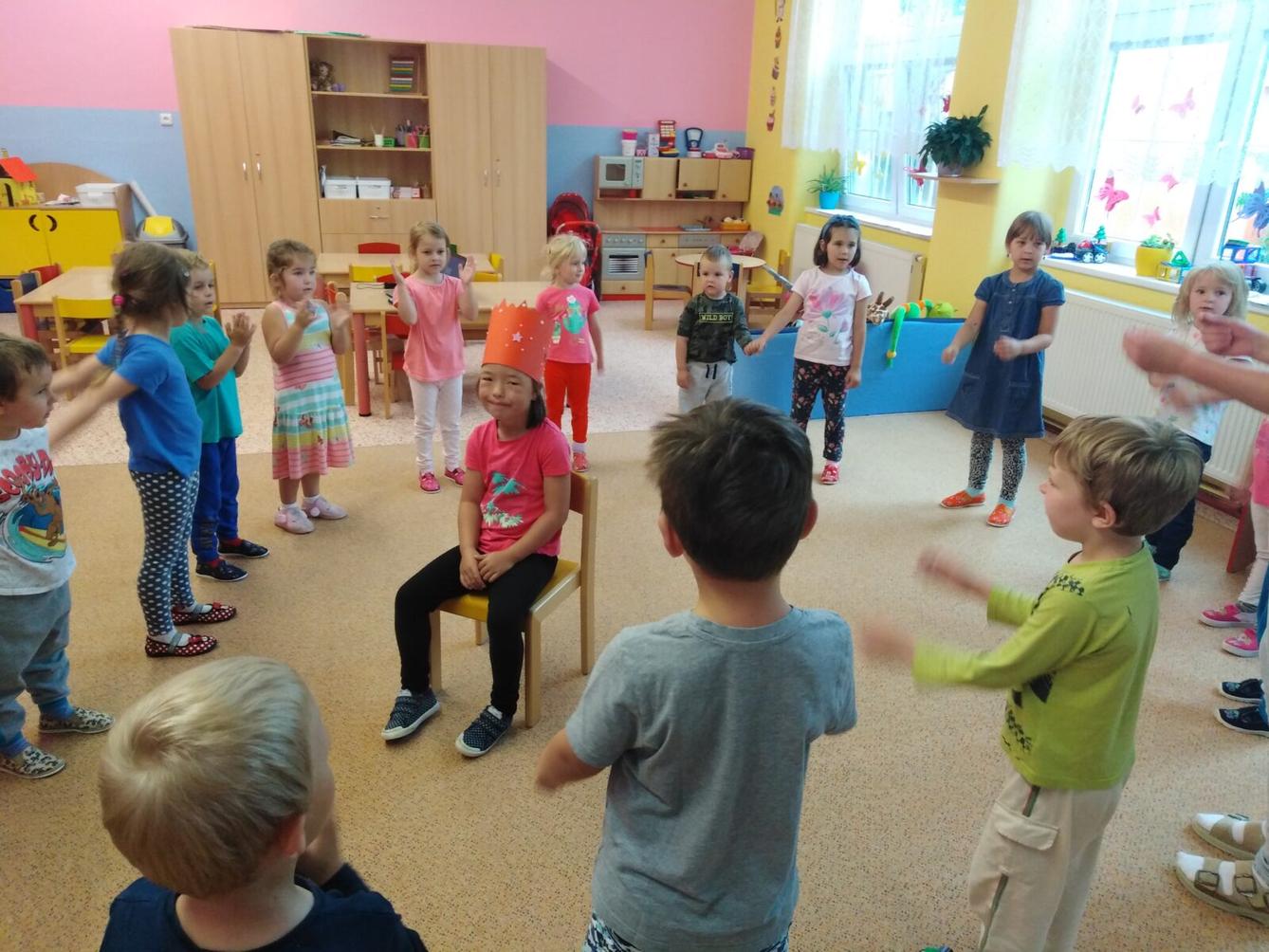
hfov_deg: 67.3
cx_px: 634
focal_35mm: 26
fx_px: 953
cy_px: 476
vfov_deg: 53.1
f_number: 2.2
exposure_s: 1/33.3
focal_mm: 3.46
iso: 308
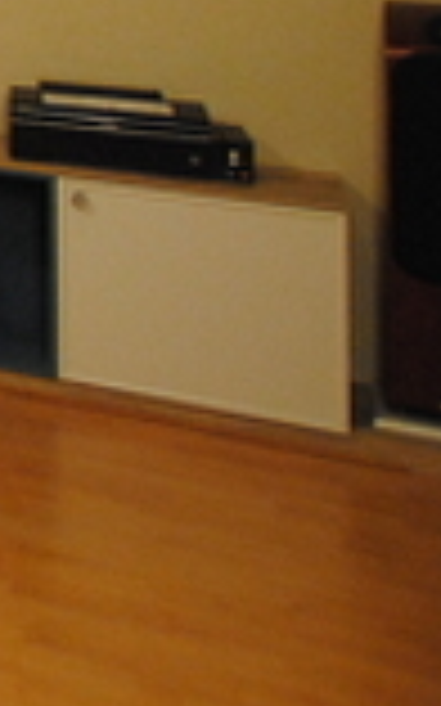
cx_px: -994
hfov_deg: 10.4
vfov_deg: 25.1
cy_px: -234
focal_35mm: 70
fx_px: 1347
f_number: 3.5
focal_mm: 10
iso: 1000
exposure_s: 1/30
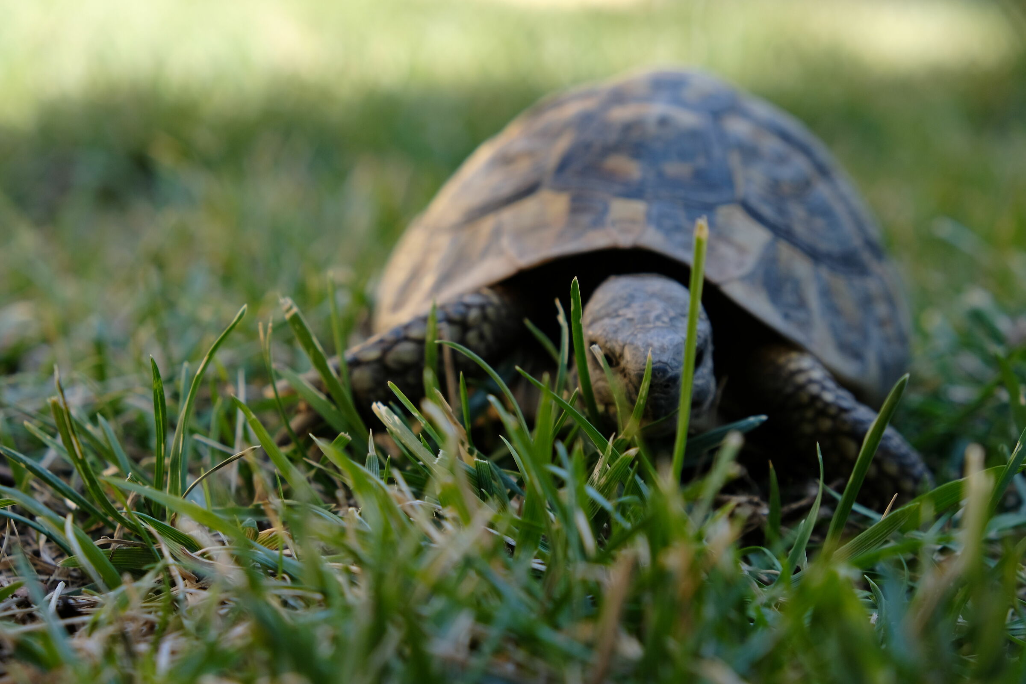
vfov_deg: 16.5
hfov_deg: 24.5
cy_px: 342
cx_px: 513
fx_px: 2365
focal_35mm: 83
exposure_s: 1/220
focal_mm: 55
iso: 400
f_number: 5.6
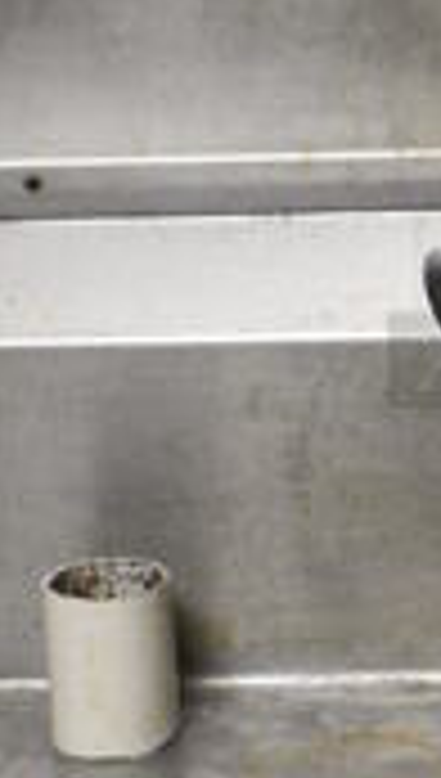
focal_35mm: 149
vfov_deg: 14.3
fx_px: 3081
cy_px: 173
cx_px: 891
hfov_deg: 7.8
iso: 1800
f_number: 3.5
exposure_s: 1/30
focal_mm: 18
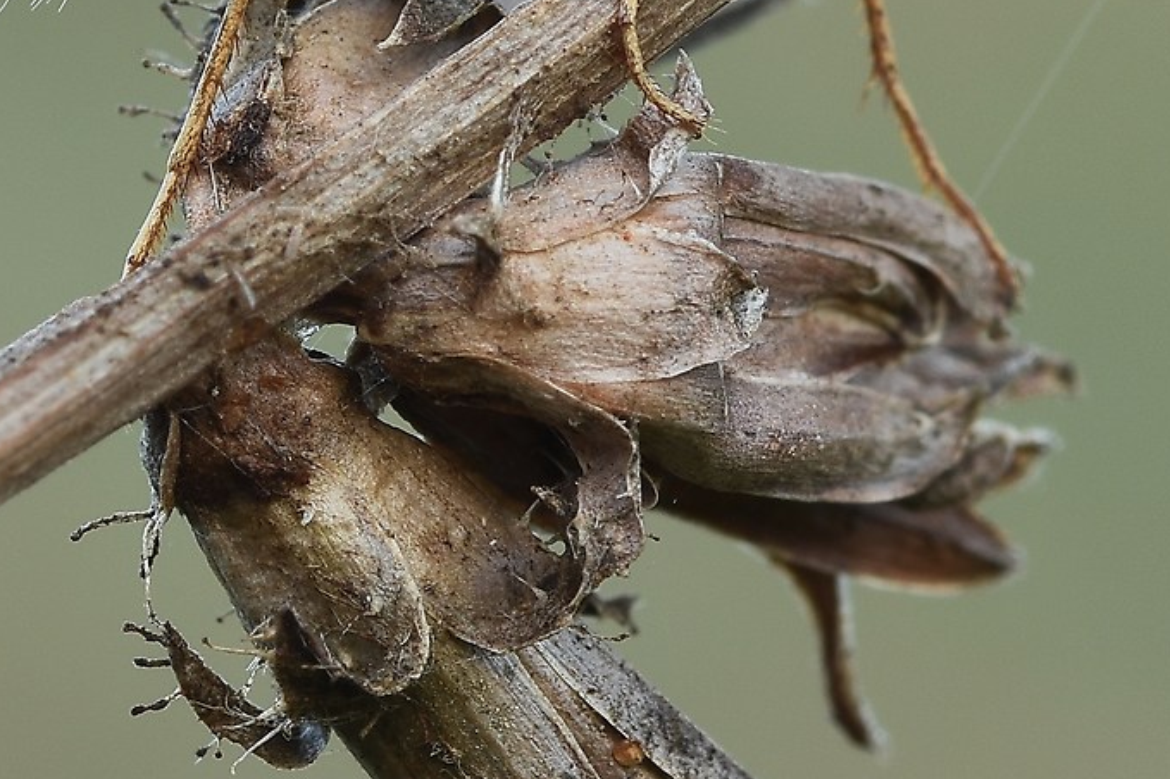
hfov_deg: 3.7
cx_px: 806
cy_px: -215
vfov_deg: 2.5
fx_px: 18085
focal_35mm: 557
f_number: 16
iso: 100
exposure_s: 1/8
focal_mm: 105
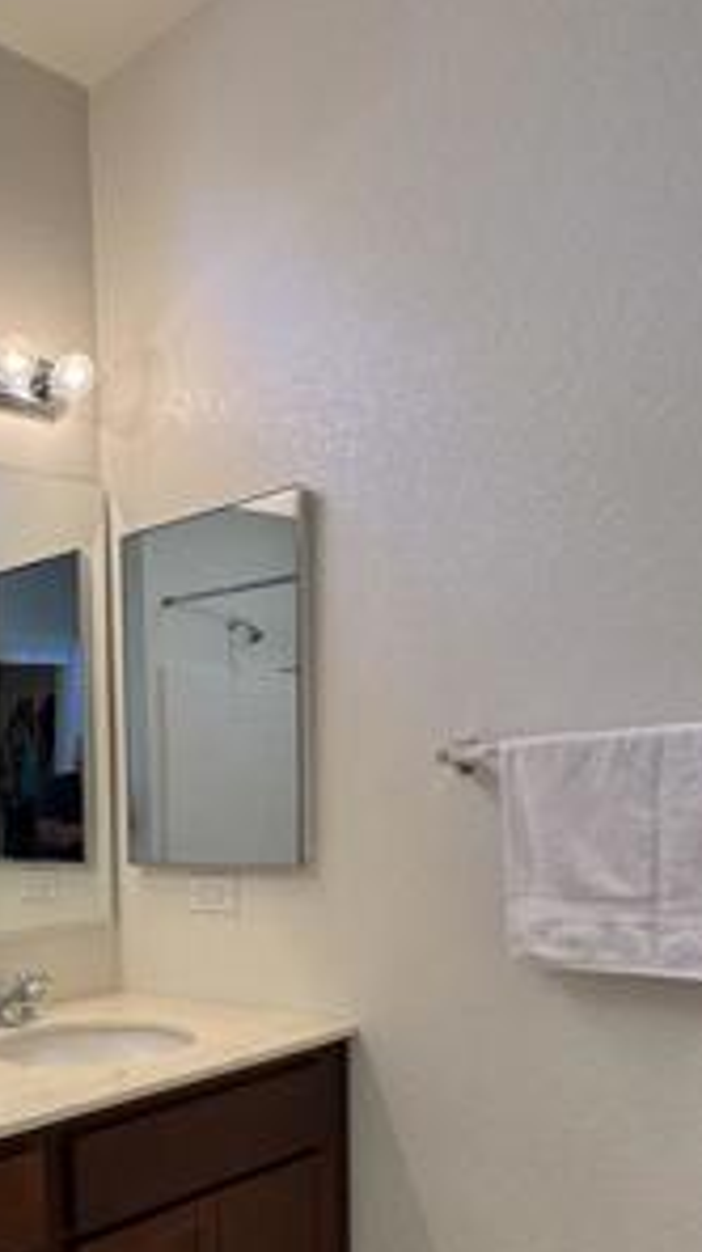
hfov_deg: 30.8
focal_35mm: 33
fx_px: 1095
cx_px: -114
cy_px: 931
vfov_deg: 56.7
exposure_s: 1/120
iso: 200
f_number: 2.2
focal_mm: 2.22
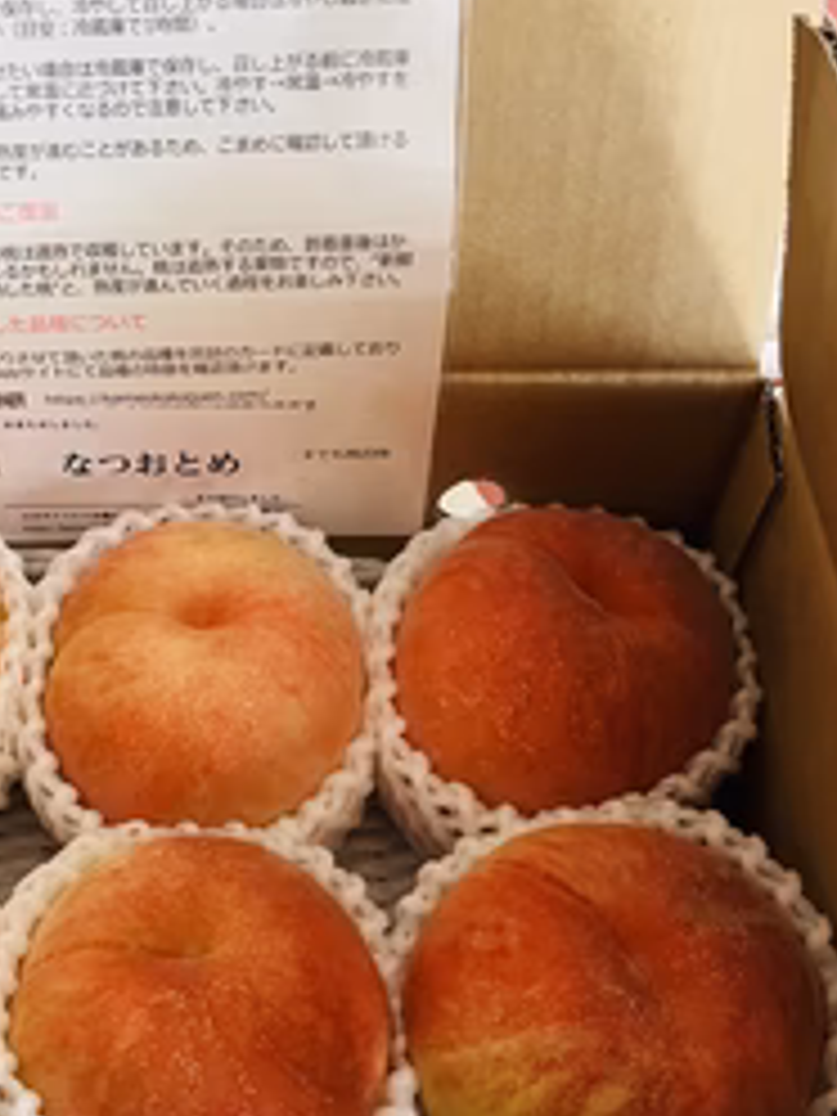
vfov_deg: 44.6
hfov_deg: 33.6
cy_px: 666
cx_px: 198
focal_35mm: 42
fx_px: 1354
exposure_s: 1/60
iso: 400
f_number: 1.6
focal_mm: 5.1
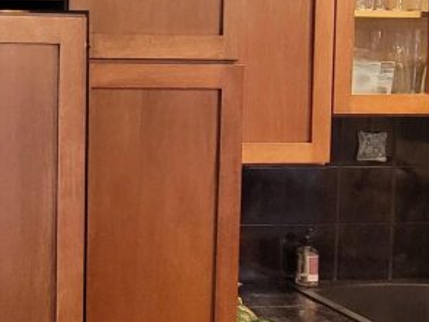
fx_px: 657
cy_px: 83
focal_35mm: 53
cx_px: -86
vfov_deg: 27.2
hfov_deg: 30.6
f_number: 2.2
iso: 640
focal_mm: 2.2
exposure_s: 1/30
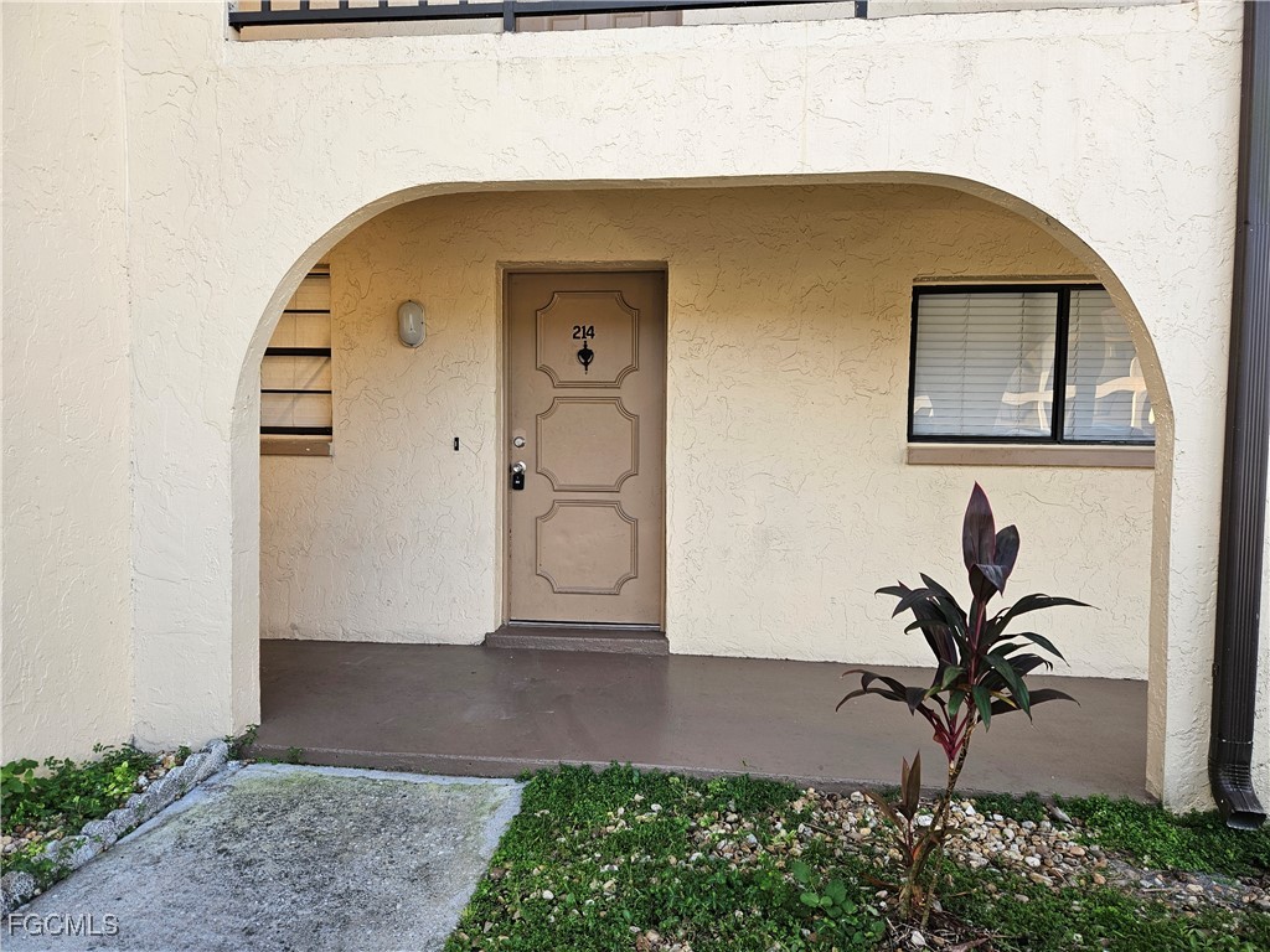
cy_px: 476
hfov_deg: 73.9
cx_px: 635
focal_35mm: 23
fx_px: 844
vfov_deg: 58.9
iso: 40
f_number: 1.8
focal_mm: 5.4
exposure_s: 1/233
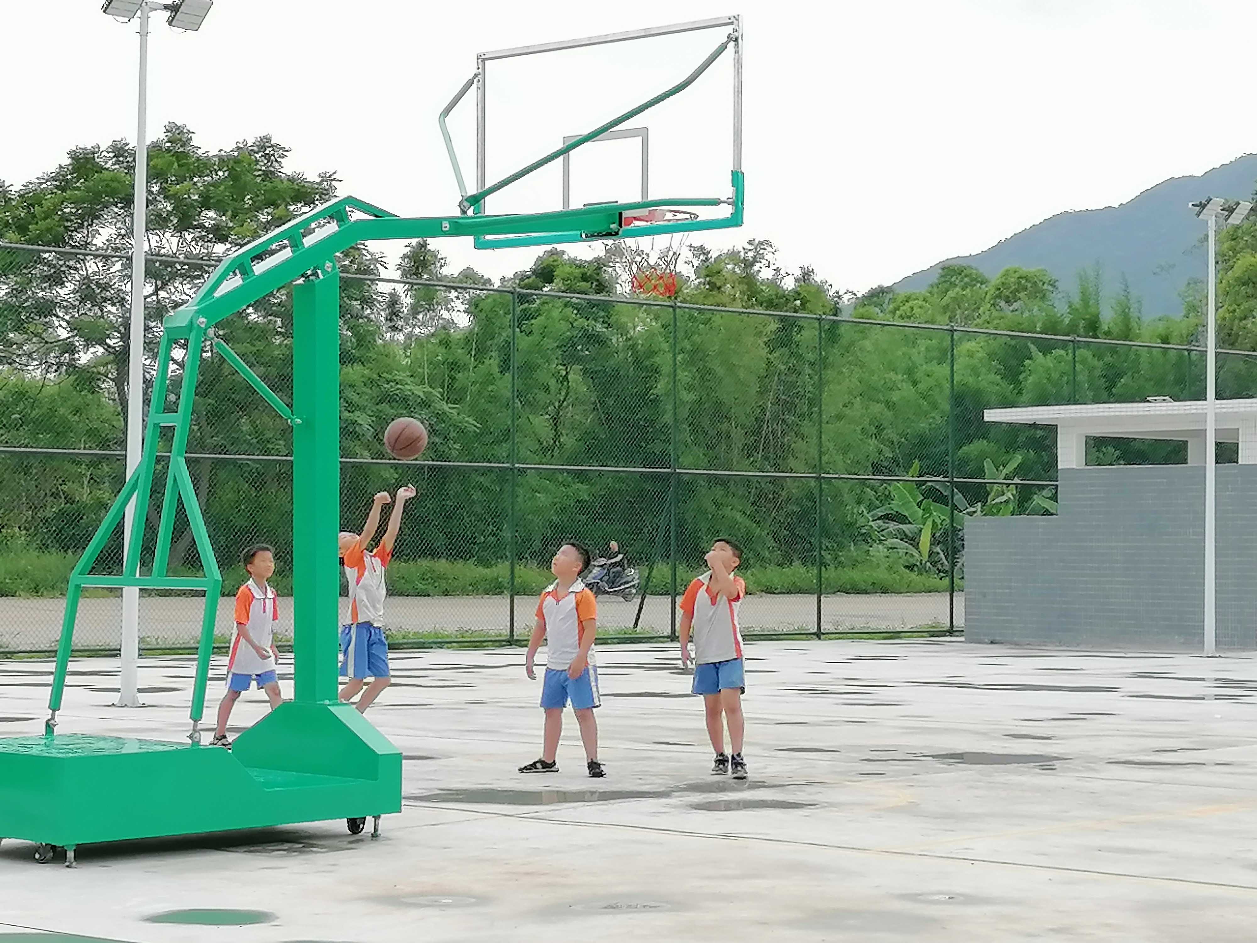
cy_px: 472
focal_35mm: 77
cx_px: 628
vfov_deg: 19.1
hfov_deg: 25.3
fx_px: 2796
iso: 50
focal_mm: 5.3
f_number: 1.8
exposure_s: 1/742
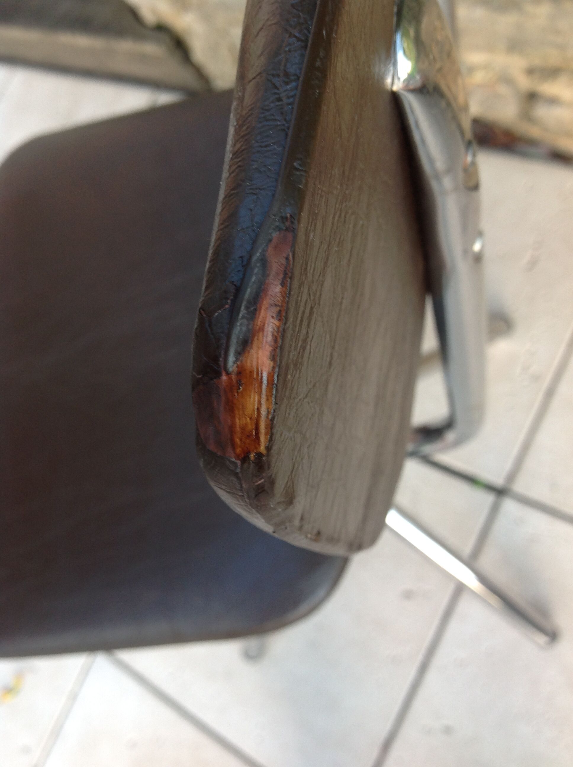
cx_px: 286
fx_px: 775
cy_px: 384
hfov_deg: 40.6
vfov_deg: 52.7
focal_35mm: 35
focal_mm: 4.28
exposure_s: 1/30
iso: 64
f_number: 2.4
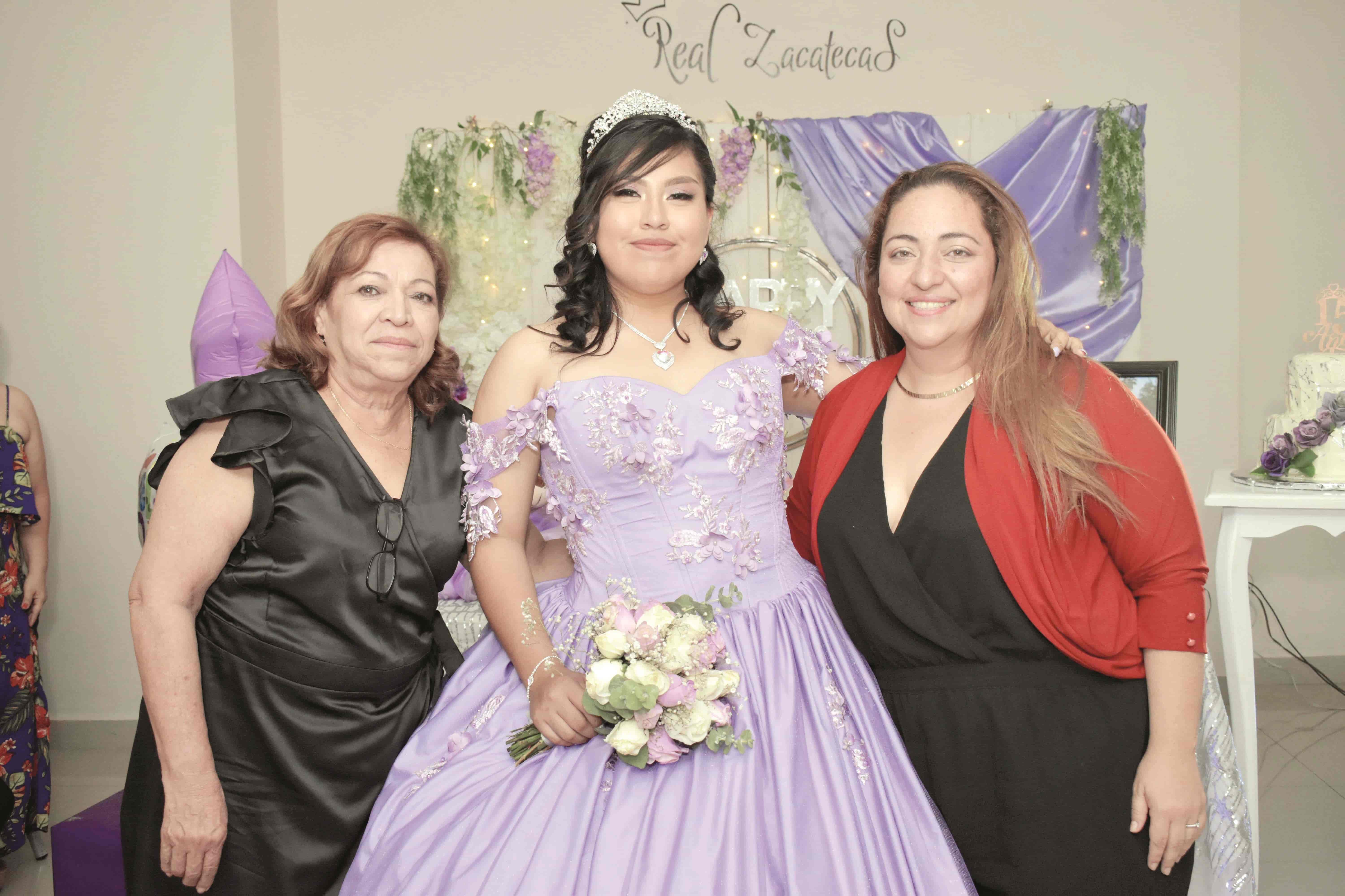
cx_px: 672
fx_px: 1401
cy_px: 448
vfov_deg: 35.5
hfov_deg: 51.3
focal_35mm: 38
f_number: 5
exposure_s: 1/80
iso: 1600
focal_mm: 25
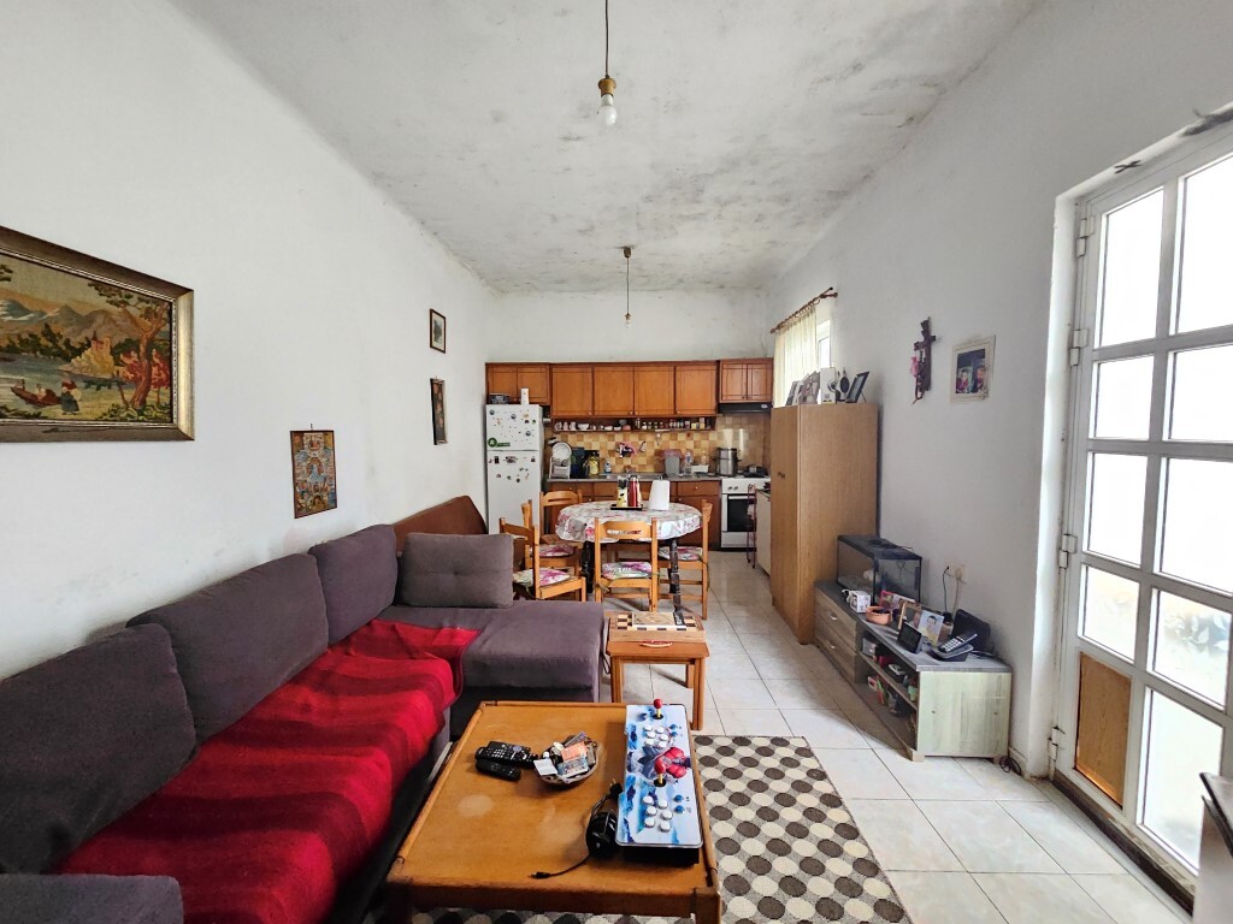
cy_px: 462
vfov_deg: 89.9
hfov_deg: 106.2
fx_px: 463
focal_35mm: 13
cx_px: 616
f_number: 2.2
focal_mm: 2.2
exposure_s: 1/25
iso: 4000
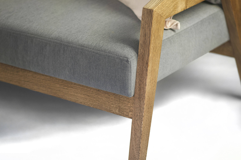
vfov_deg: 10.7
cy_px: 80
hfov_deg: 16.1
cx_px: 120
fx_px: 852
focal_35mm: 128
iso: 250
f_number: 2
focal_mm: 85
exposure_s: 1/320
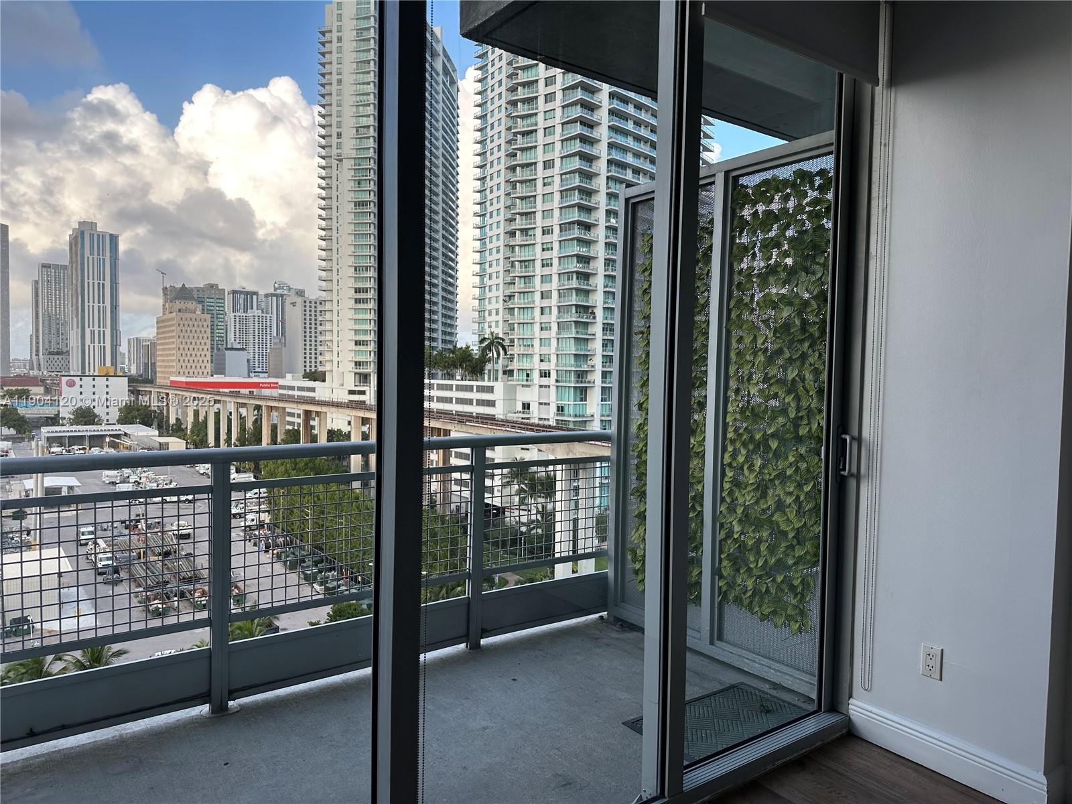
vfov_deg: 56.8
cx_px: 536
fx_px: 743
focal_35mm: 24
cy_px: 402
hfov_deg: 71.6
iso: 80
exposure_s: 1/680
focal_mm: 6.86
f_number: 1.78
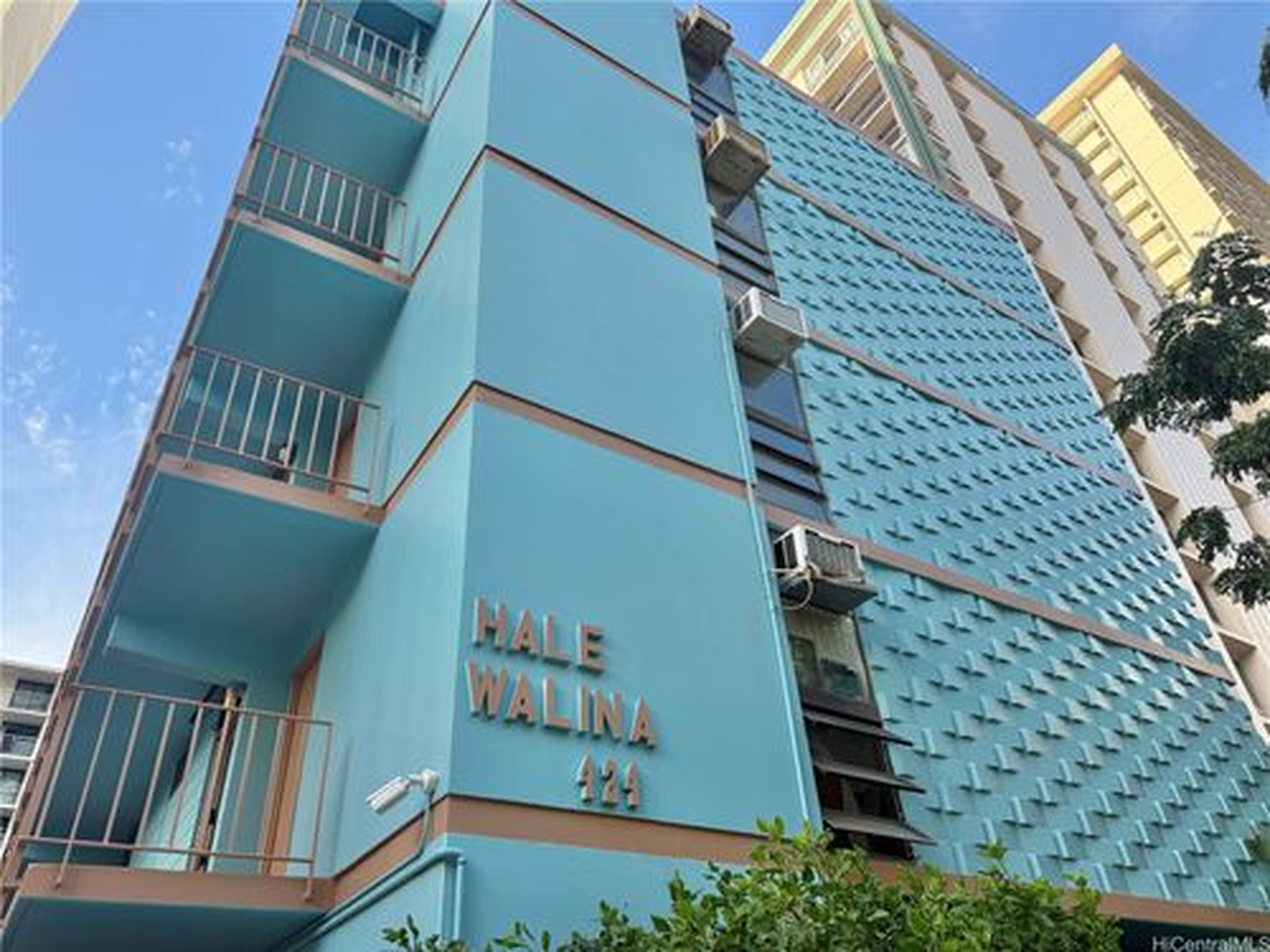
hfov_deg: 71.6
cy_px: 476
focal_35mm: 24
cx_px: 635
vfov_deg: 56.8
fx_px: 881
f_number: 1.78
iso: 100
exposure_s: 1/1046
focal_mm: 6.76
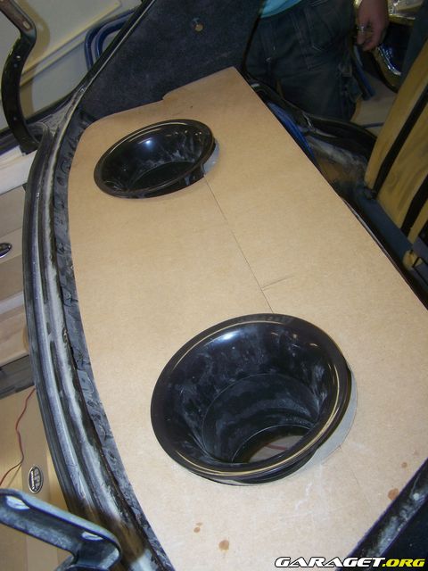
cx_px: 214
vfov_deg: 49.0
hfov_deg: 37.7
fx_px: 626
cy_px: 286
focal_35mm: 38
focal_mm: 6.3
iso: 80
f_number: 2.8
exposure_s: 1/60
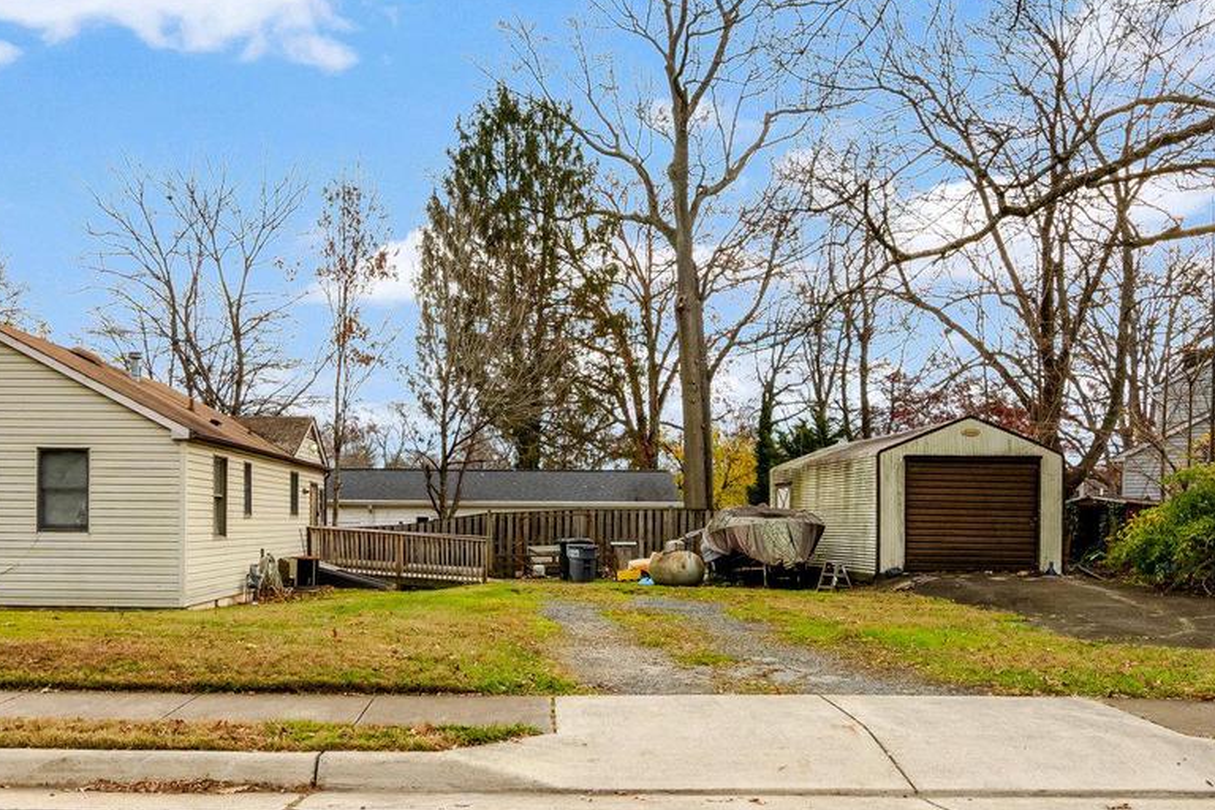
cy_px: 332
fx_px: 1012
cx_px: 511
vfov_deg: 43.4
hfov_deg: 61.6
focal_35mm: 30
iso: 1250
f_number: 8
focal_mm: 16
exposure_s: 1/800
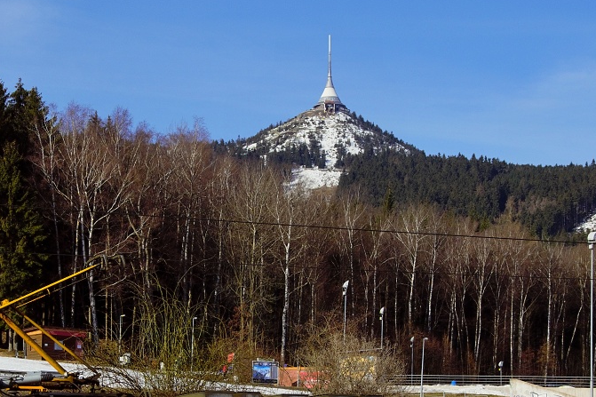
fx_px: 1688
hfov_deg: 20.0
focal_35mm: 102
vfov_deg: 13.3
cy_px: 335
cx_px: 226
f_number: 8
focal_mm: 38
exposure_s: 1/1000
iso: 160
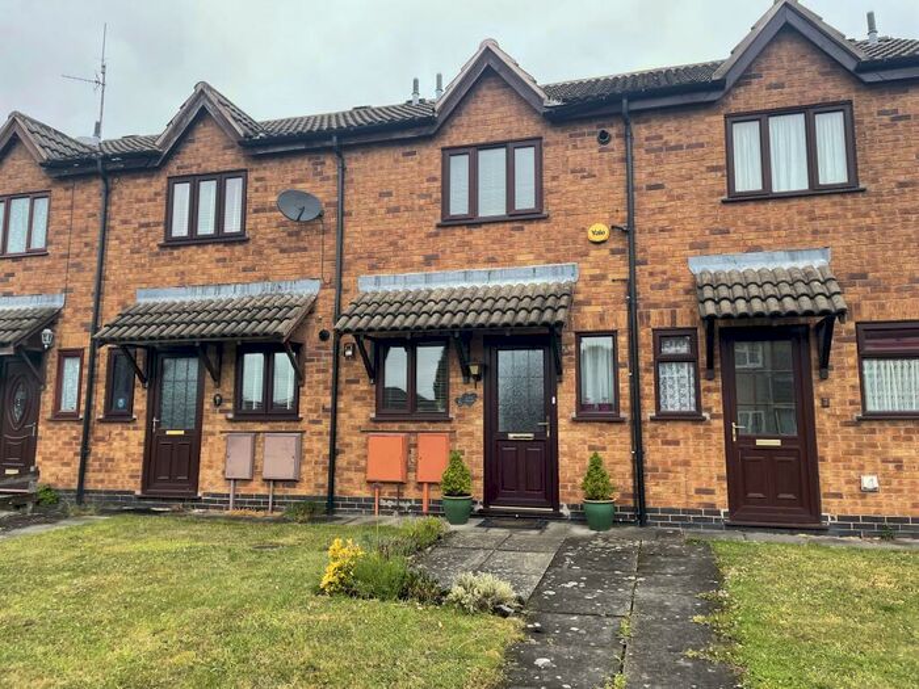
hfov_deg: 67.3
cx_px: 460
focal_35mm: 26
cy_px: 344
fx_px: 690
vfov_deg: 53.1
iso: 32
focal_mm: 4.2
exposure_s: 1/520
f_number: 1.6
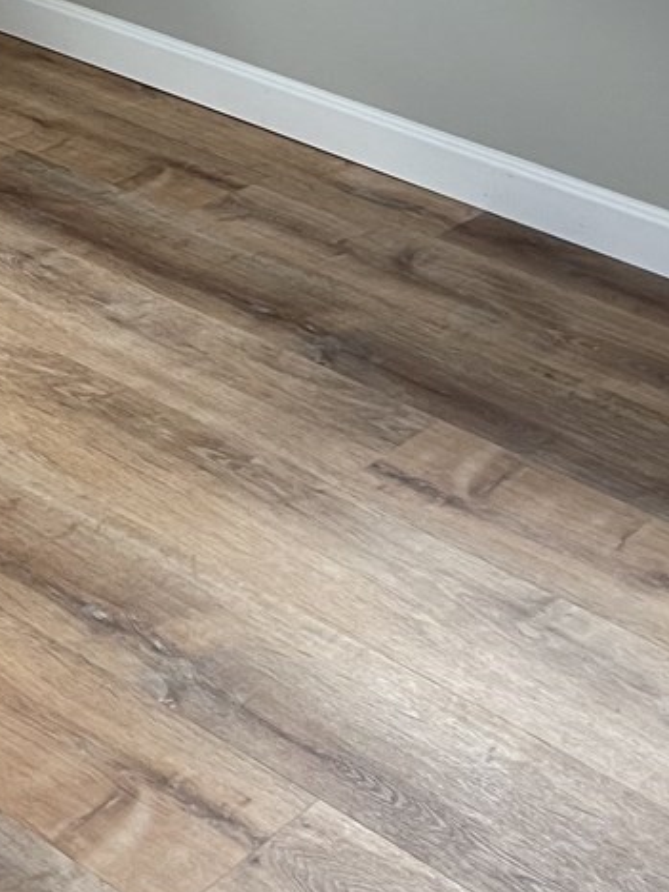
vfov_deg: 22.3
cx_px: 63
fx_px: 2113
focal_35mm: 82
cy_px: -128
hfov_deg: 17.7
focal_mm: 5.1
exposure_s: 1/60
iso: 80
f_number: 1.6
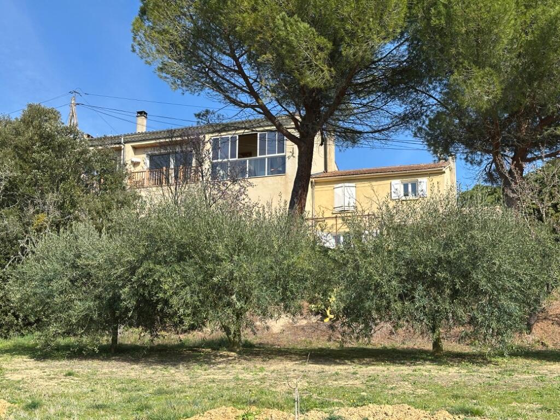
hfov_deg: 39.7
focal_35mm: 48
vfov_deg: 30.3
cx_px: 280
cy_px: 210
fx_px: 777
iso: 64
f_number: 1.78
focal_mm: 6.86
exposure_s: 1/2890
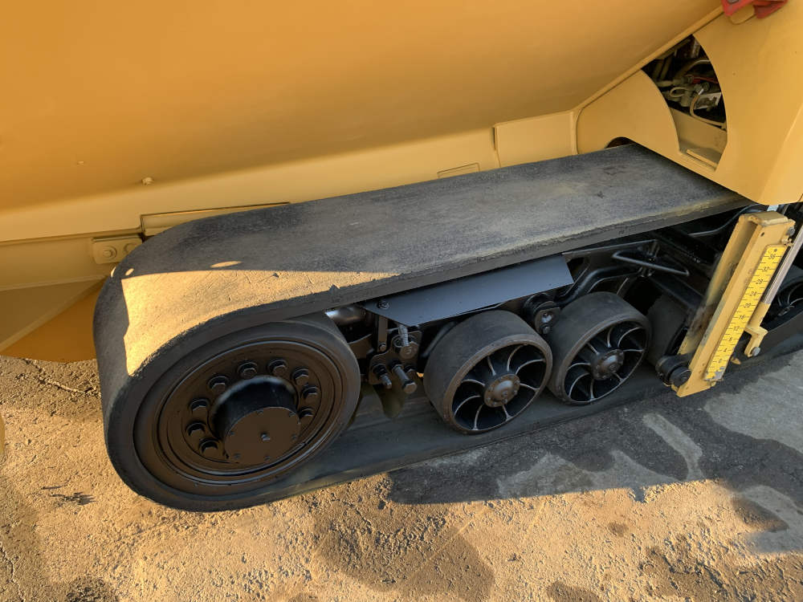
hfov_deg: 67.3
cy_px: 301
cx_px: 402
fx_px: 603
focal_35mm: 26
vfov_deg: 53.1
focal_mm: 4.25
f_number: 1.8
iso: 80
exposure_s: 1/121
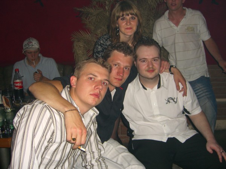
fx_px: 248
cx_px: 113
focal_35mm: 38
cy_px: 84
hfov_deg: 49.0
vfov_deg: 37.7
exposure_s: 1/60
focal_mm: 7.9
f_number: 2.8
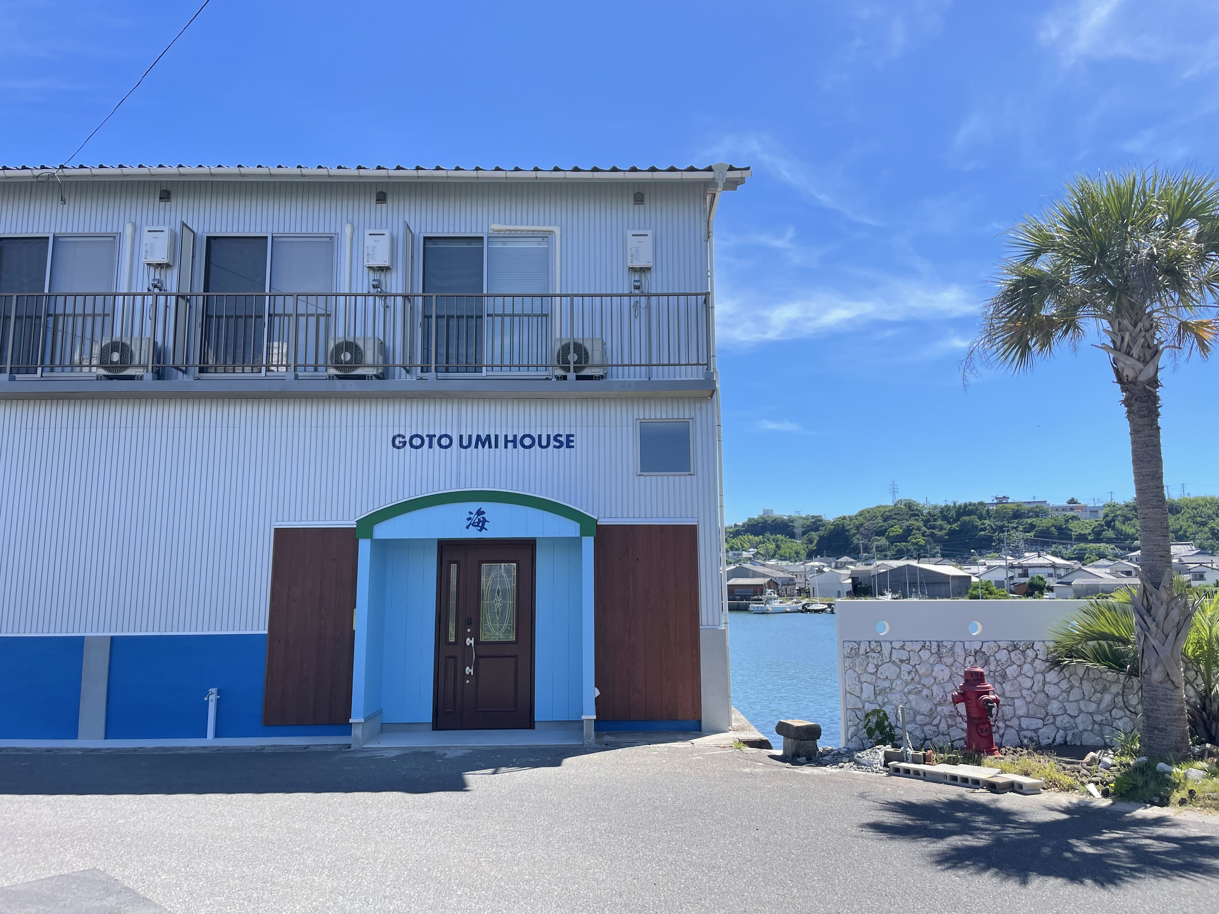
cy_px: 457
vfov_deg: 53.1
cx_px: 610
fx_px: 916
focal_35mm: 26
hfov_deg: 67.3
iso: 32
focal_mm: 4.2
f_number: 1.6
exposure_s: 1/1887
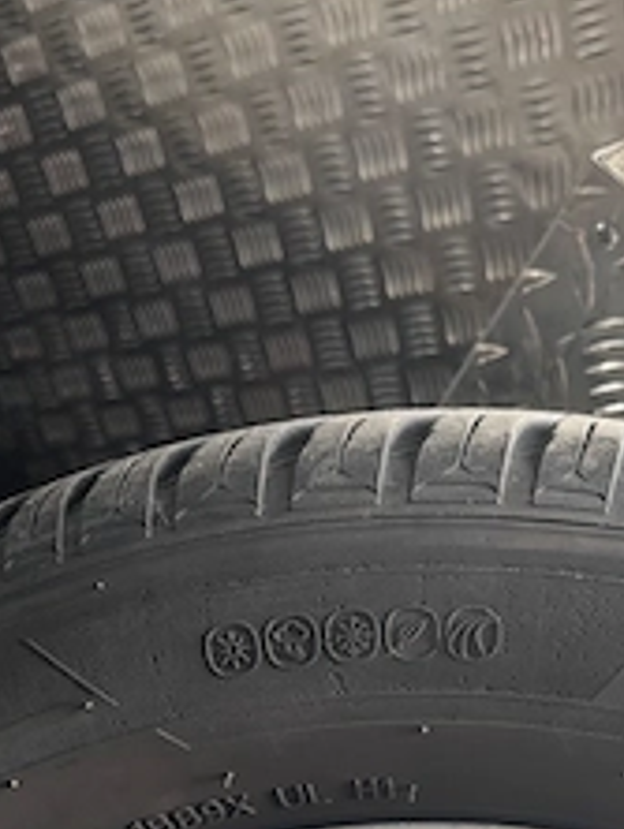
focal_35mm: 45
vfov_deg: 39.8
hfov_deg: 31.8
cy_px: 698
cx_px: 452
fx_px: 1080
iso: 125
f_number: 1.6
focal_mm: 5.1
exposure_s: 1/67
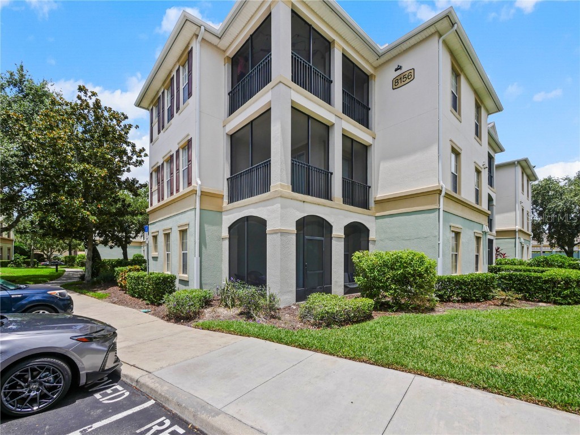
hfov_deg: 102.1
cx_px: 290
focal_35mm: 14
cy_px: 218
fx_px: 235
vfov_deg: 85.7
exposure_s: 1/500
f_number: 8
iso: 200
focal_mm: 7
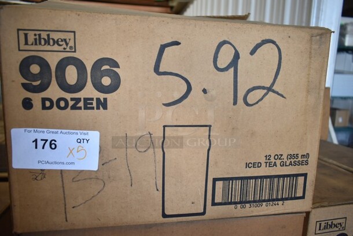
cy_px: 118
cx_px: 176
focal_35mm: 27
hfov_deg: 67.3
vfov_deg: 48.0
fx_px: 265
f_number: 3.5
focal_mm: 18
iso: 640
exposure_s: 1/125
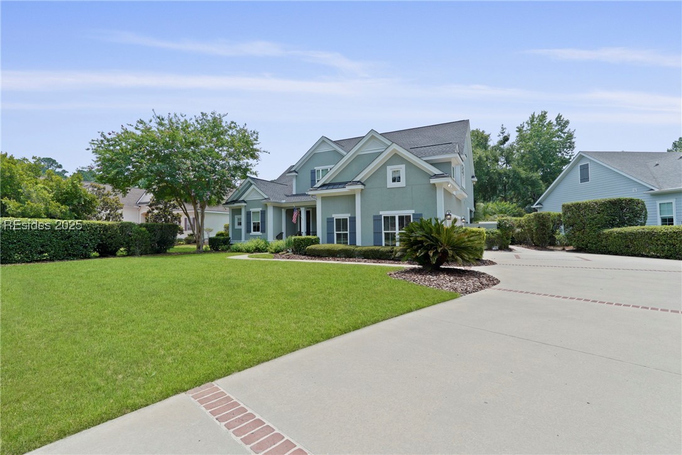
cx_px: 341
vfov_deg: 73.7
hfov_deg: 96.7
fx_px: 303
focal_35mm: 16
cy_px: 228
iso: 320
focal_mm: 16
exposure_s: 1/100
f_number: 9
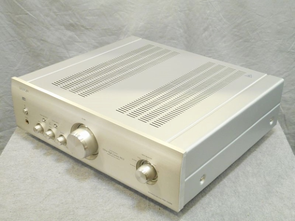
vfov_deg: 32.9
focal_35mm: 44
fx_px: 375
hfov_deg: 42.9
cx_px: 148
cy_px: 110
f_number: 4.7
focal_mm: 7.9
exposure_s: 1/15
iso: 400
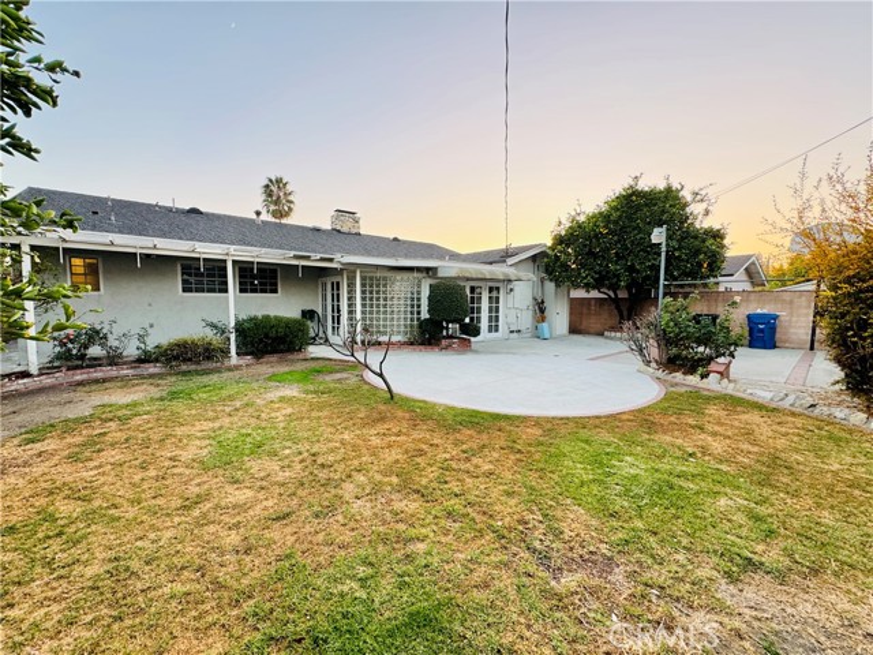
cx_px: 436
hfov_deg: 102.1
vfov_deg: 85.7
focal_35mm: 14
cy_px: 328
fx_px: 353
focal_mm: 2.22
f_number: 2.2
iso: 125
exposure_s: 1/99
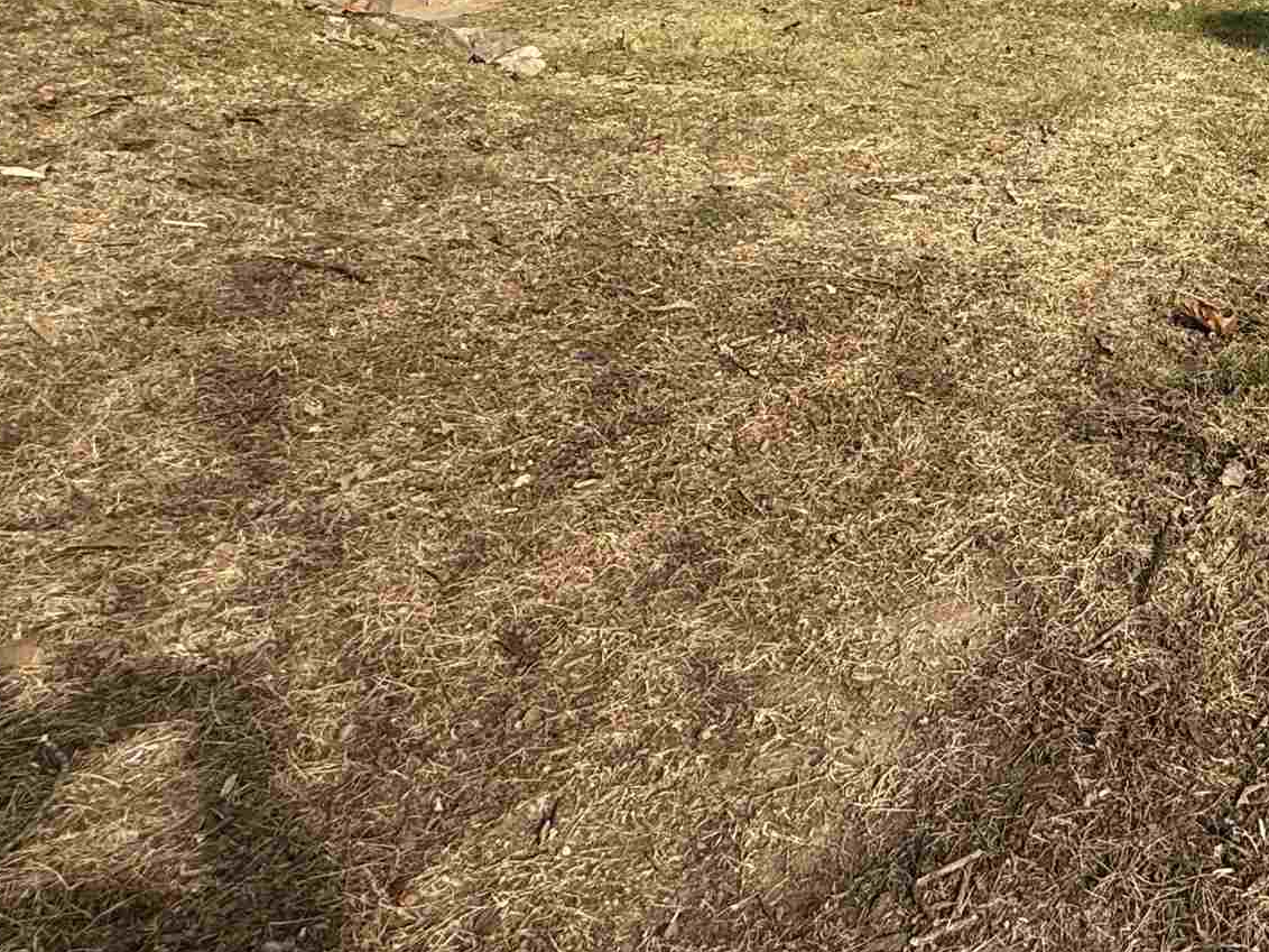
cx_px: 1526
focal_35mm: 38
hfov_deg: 37.2
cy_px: -96
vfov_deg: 33.0
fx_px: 1393
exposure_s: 1/1125
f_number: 2.2
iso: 50
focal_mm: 2.22
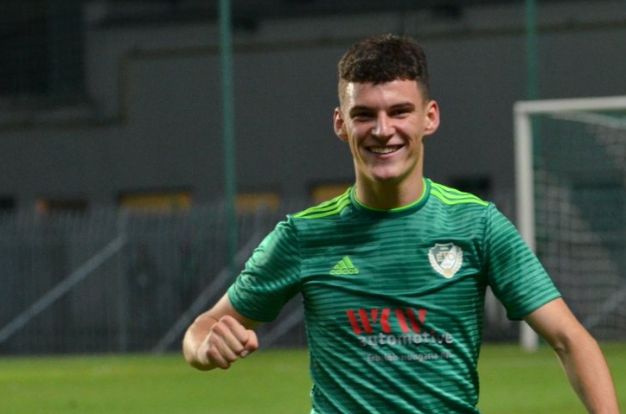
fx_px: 5826
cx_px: 476
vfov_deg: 4.1
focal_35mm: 336
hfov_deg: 6.1
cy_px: 267
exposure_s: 1/320
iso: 1600
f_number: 4.8
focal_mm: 135
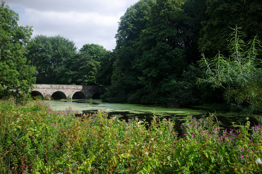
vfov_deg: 34.1
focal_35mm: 39
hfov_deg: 49.6
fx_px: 283
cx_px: 131
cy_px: 87
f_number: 10
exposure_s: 1/80
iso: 200
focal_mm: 26
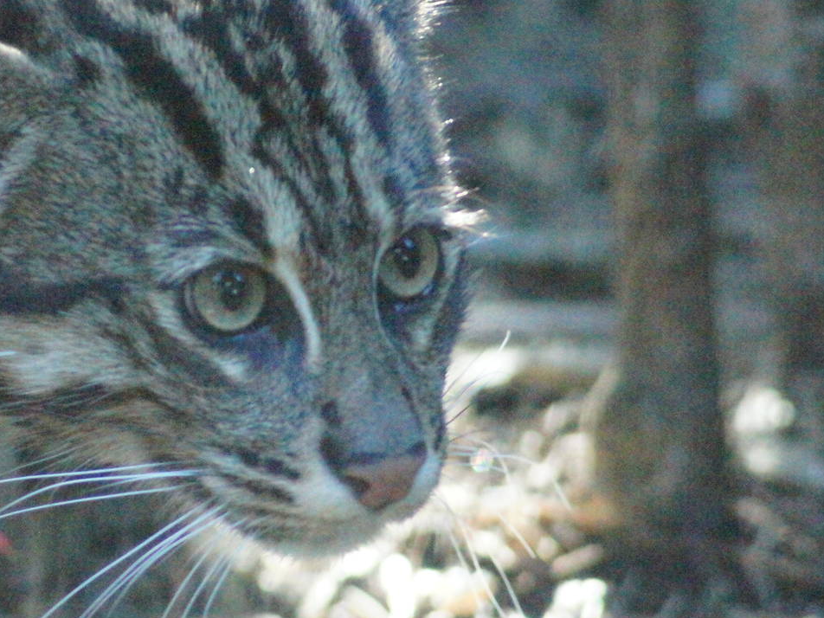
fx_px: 13259
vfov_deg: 2.7
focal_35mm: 557
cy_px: 350
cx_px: 248
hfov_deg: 3.6
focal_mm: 230
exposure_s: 1/250
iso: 12800
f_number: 5.6
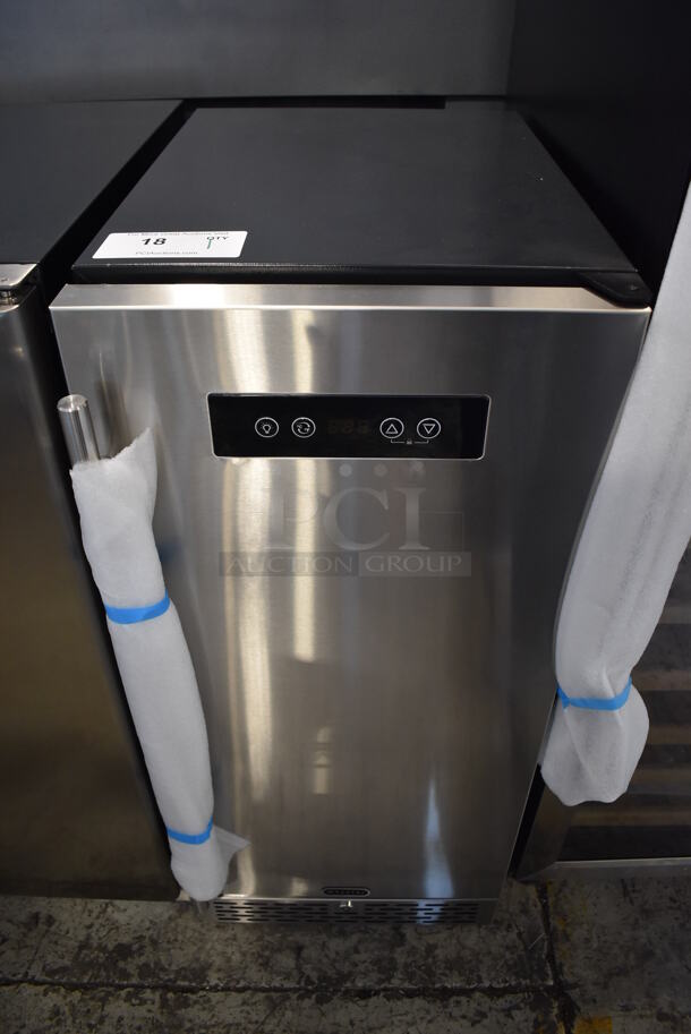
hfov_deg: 48.0
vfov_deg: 67.3
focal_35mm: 27
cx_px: 346
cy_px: 517
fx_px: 776
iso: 1400
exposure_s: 1/125
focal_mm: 18
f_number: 3.5
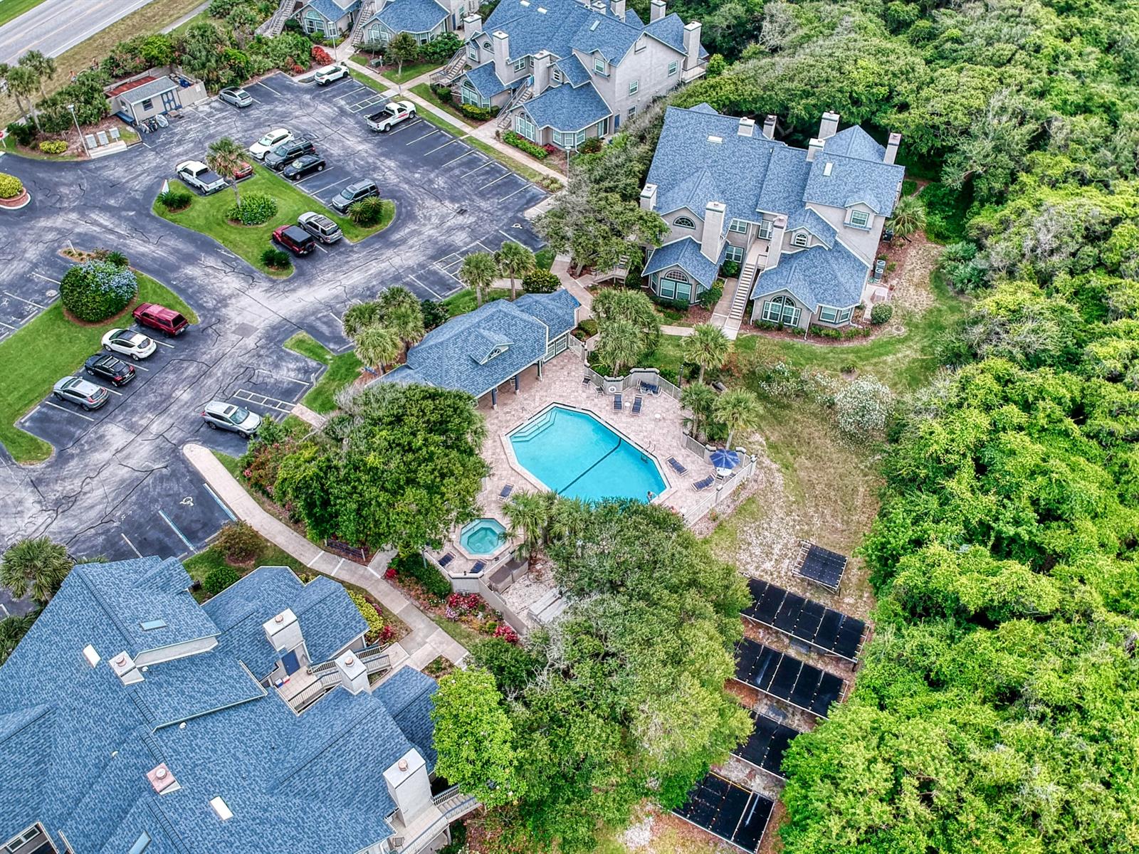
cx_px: 570
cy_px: 427
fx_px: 823
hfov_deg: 69.4
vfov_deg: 54.9
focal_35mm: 25
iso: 100
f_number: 2.6
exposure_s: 1/400
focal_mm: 4.5
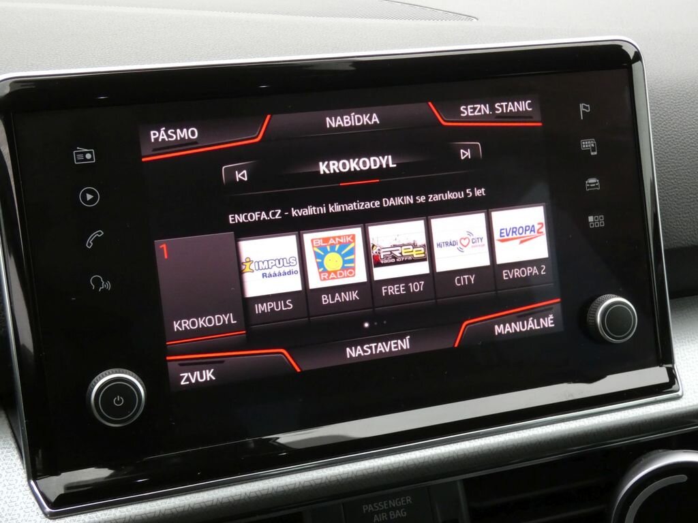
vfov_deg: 30.3
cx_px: 349
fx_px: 968
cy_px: 262
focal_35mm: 48
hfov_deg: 39.7
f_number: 5.6
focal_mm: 8.6
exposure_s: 1/80
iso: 640
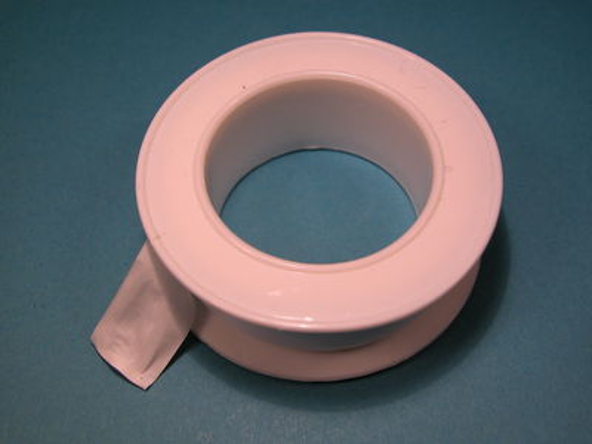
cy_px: 222
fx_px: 855
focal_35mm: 50
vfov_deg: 29.1
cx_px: 296
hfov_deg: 38.2
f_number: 4.8
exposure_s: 1/181
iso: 100
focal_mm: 12.7
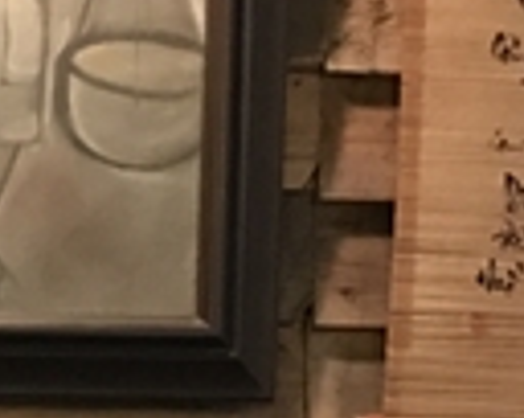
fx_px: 2648
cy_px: 889
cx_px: -74
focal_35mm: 171
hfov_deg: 11.1
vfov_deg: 8.5
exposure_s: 1/4
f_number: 1.8
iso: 100
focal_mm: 3.99
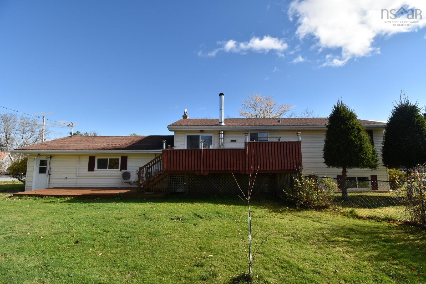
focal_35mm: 15
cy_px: 142
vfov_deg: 77.3
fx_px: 177
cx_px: 213
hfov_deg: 100.4
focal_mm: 10
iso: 200
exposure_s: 1/350
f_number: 9.5
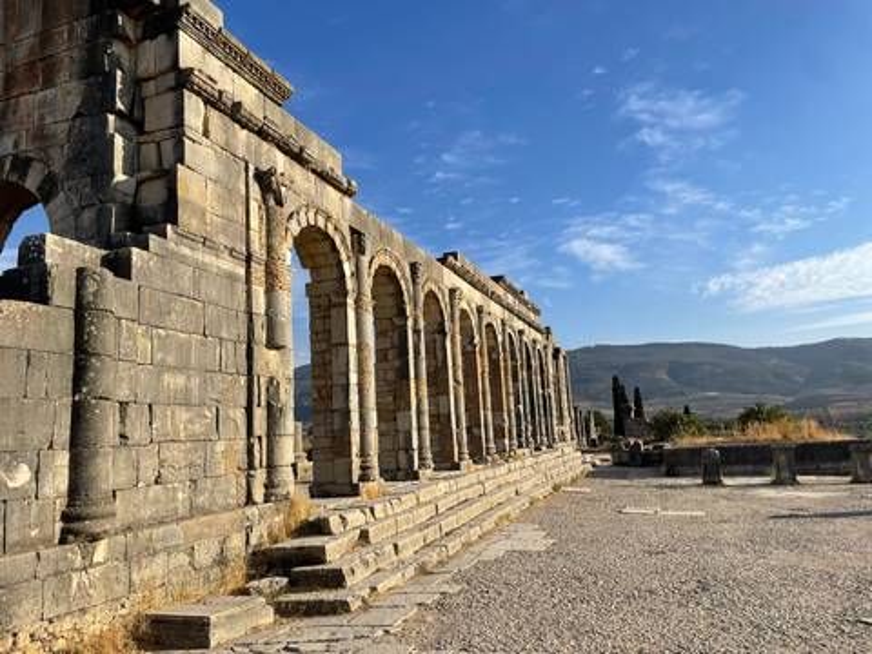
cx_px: 436
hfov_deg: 67.3
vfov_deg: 53.1
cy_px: 327
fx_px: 655
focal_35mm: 26
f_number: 1.6
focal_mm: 4.2
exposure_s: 1/3401
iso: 32
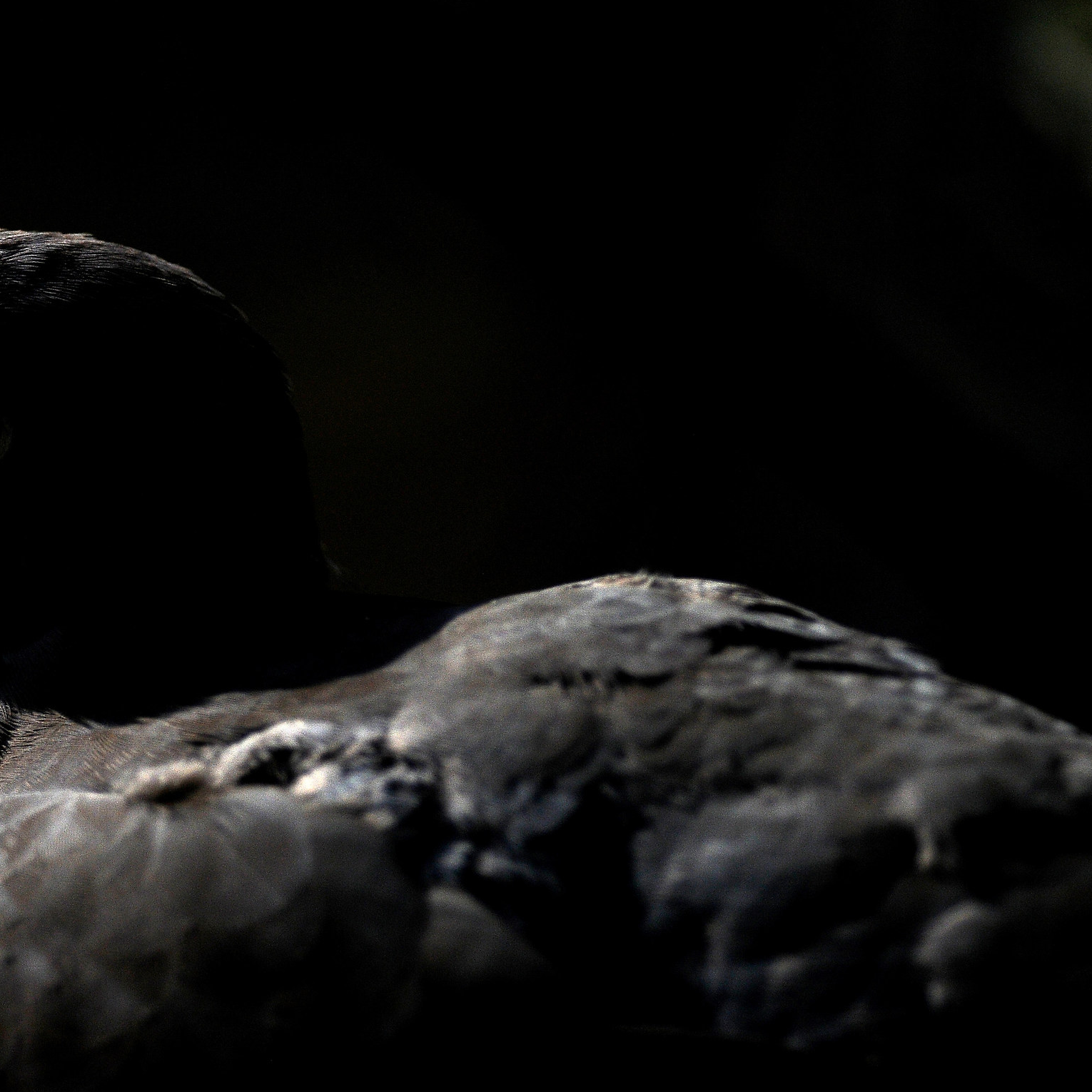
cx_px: 261
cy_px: 542
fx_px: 29944
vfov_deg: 2.1
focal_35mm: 839
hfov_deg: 2.1
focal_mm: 420
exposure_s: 1/5000
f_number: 5.6
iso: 400
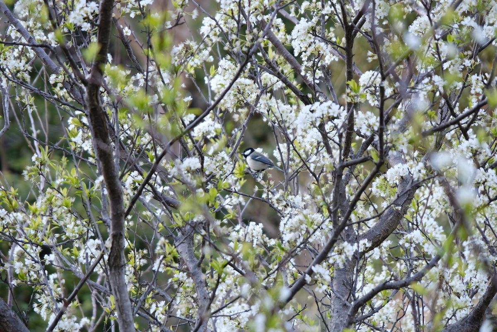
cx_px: 248
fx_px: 2802
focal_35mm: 203
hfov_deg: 10.1
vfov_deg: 6.8
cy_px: 166
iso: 640
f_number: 5.6
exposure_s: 1/60
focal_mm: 135
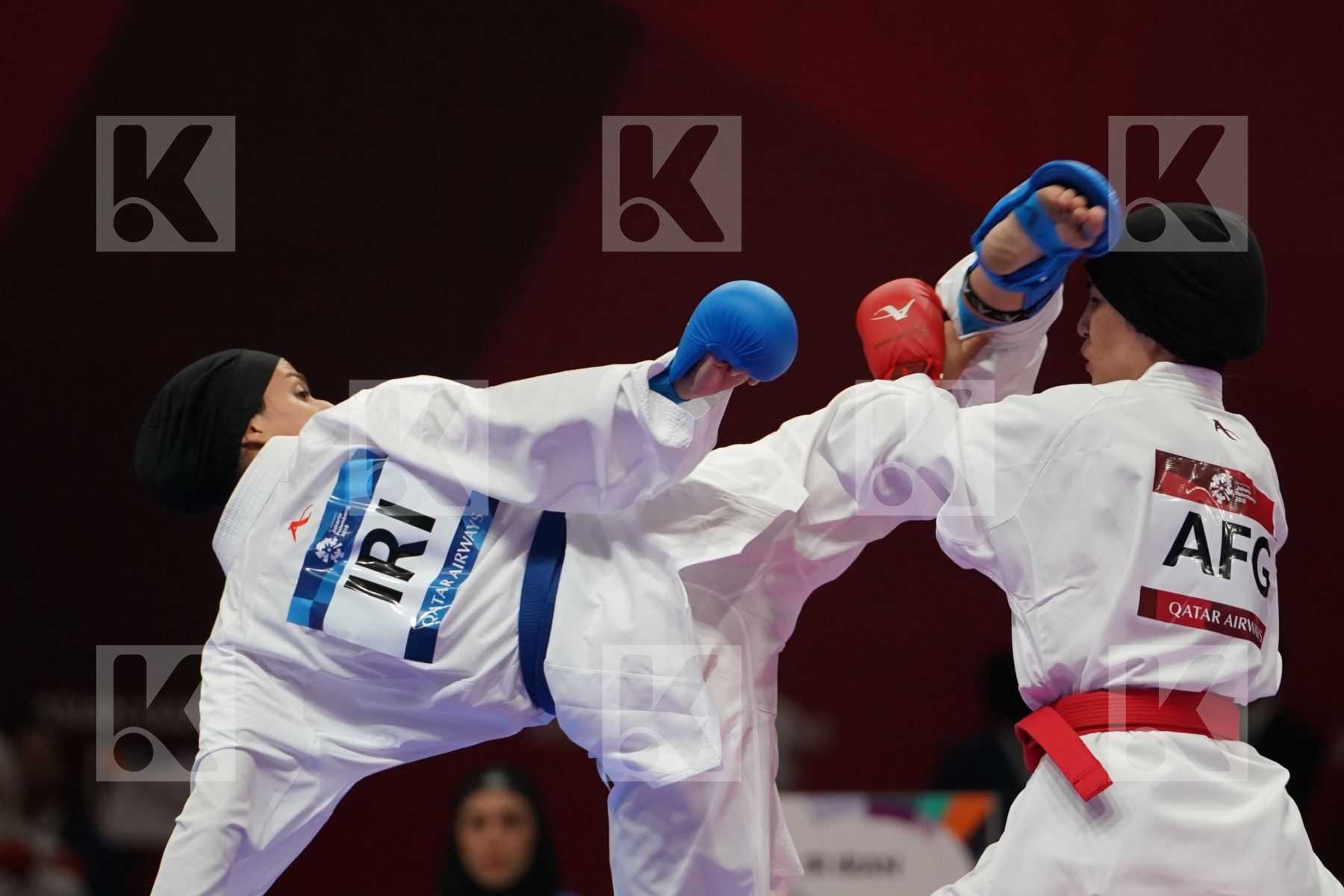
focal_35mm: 376
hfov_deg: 5.5
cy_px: 448
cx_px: 672
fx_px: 14036
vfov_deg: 3.7
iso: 2500
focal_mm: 251
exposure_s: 1/1000
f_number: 4
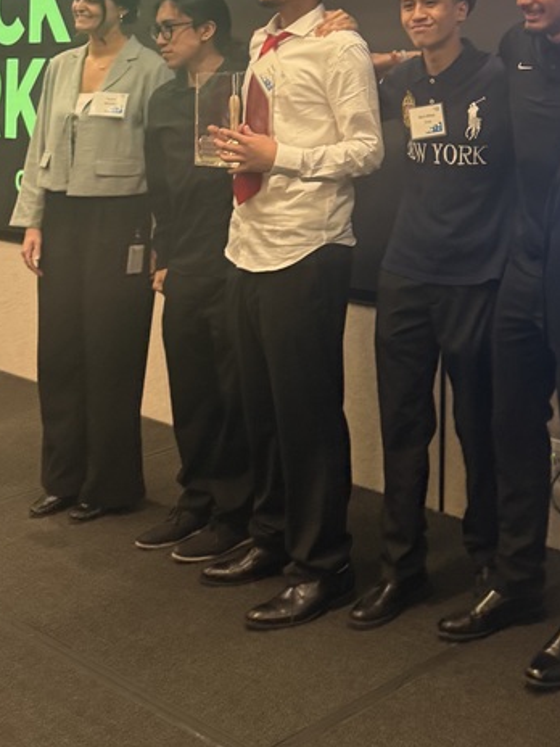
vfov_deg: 33.6
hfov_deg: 26.3
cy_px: 32
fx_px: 1143
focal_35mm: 53
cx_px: 542
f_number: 1.78
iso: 250
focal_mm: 6.76
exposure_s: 1/60
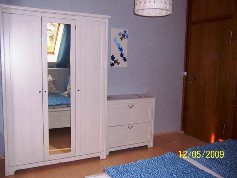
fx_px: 226
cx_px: 118
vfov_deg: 42.9
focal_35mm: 33
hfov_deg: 55.4
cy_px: 89
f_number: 2.8
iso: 80
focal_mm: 5.5
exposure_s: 1/60
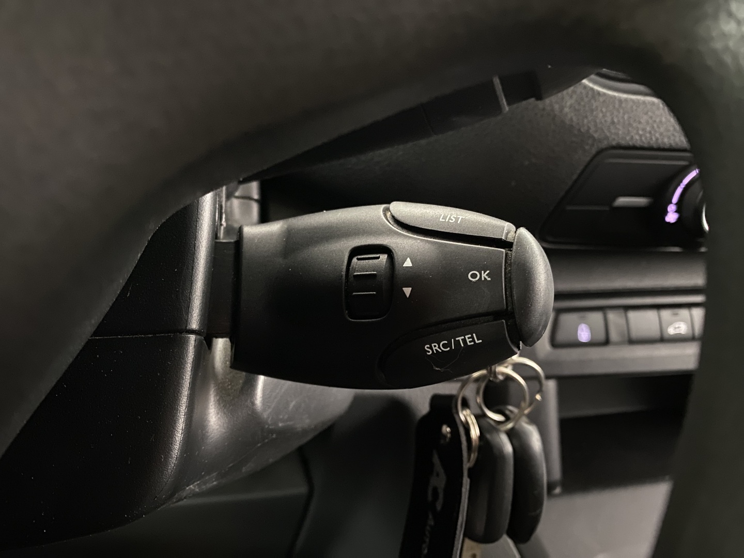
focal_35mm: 25
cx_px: 372
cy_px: 279
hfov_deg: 69.4
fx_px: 537
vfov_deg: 54.9
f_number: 1.8
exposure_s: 1/11
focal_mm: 4.25
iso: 800
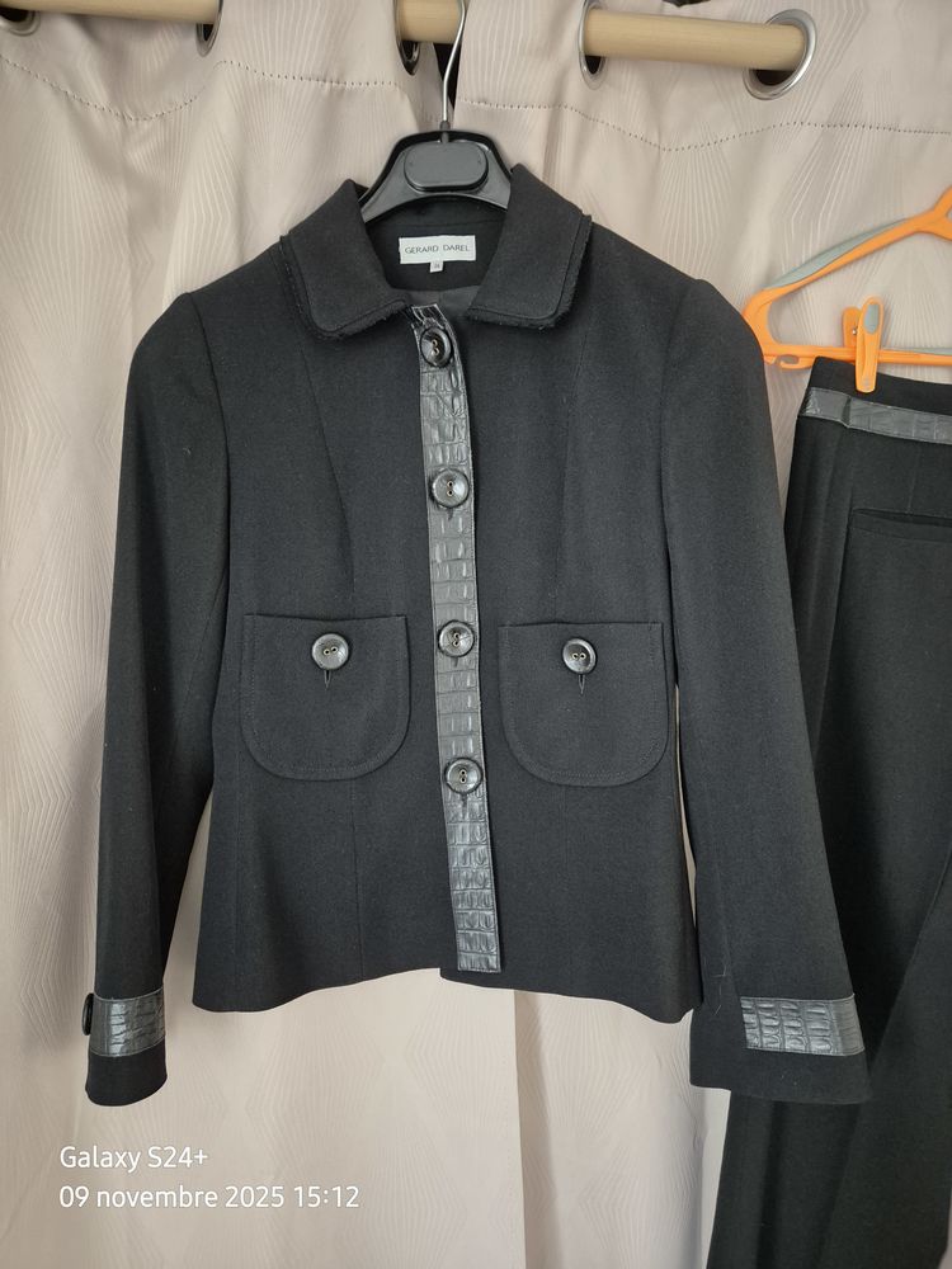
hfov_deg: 58.9
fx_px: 843
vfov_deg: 73.9
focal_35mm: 23
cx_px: 476
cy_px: 634
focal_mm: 5.4
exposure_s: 1/50
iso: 2000
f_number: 1.8
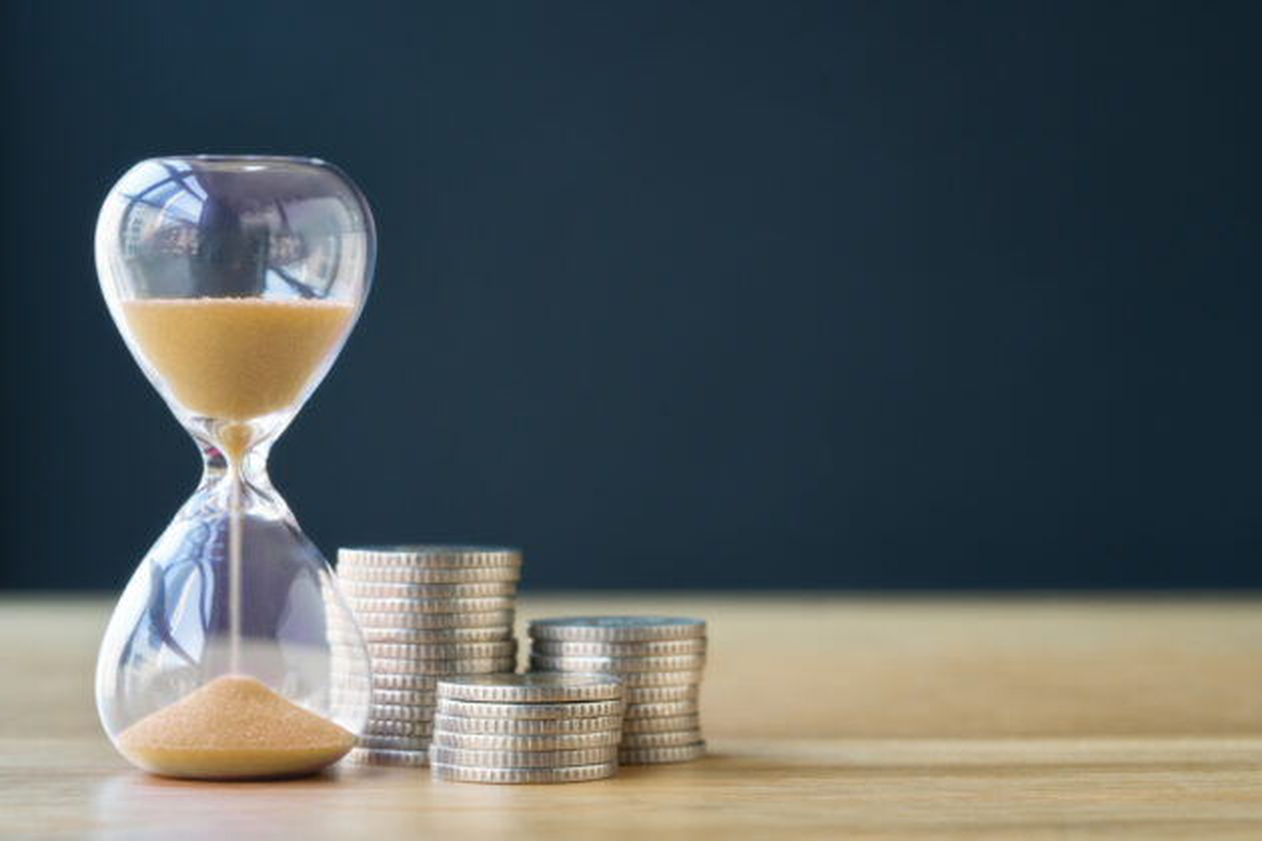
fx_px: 3155
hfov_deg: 22.6
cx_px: 631
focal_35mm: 90
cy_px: 420
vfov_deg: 15.2
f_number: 8
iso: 500
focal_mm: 90
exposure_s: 1/10
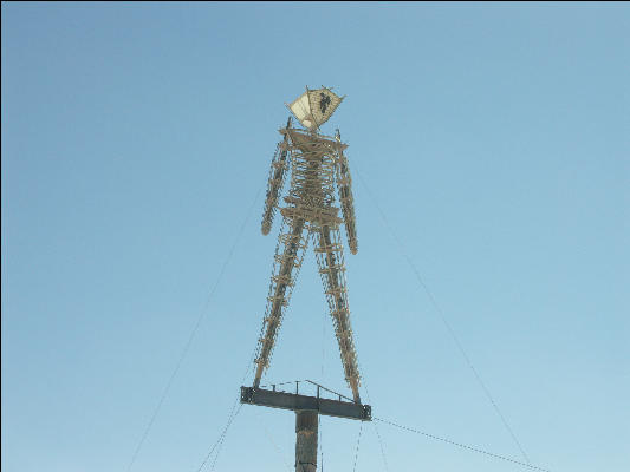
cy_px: 236
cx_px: 315
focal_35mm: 79
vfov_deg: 18.7
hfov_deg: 24.7
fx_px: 1438
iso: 100
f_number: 8
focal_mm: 19.55
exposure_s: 1/640
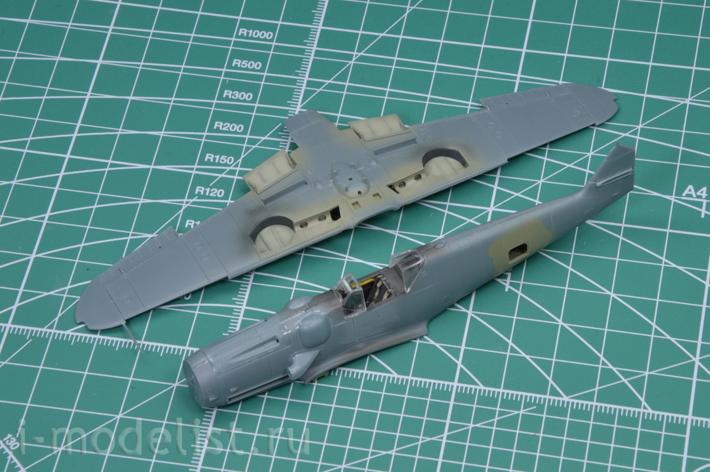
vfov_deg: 8.7
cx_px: 355
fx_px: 3103
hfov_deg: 13.1
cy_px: 236
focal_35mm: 158
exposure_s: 1/13
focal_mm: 105
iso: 200
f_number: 22
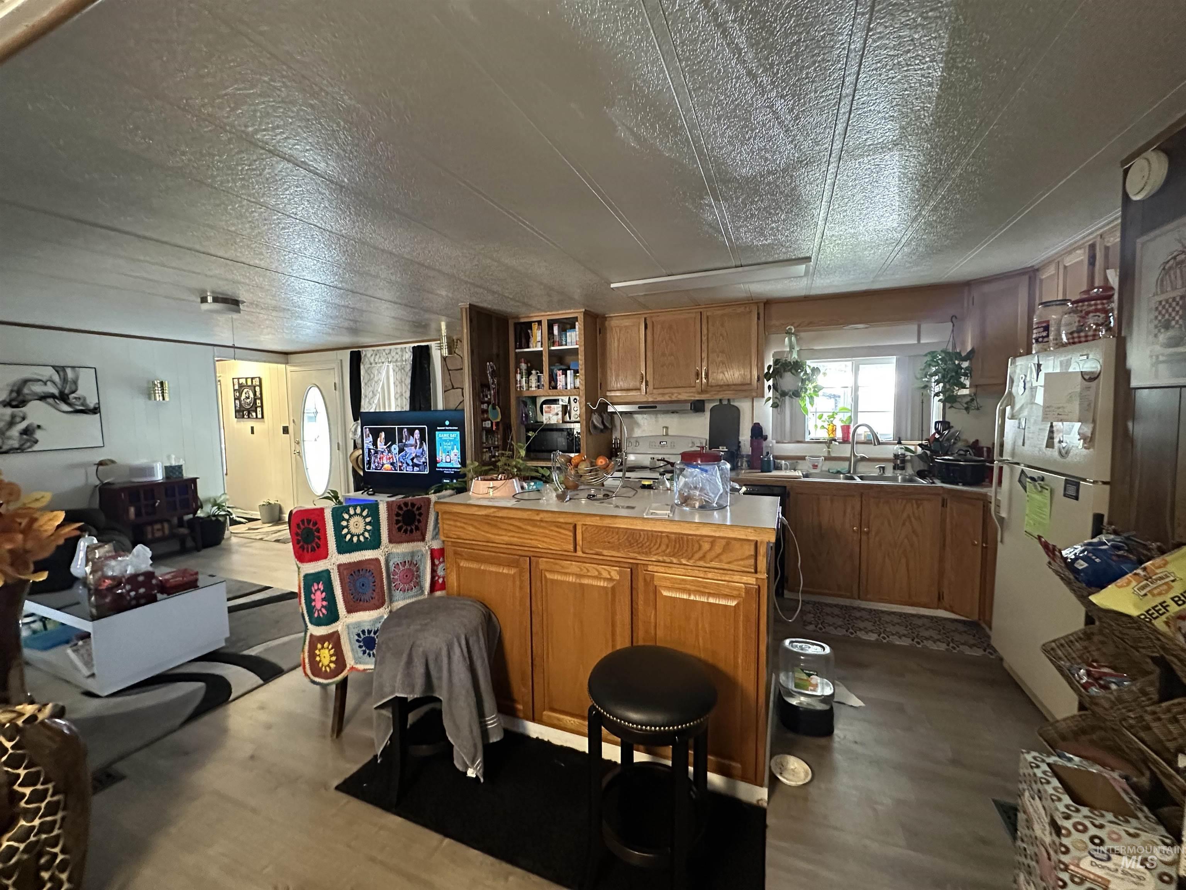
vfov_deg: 85.7
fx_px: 480
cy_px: 445
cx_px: 593
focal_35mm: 14
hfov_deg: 102.1
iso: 800
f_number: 2.2
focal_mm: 2.22
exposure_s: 1/60
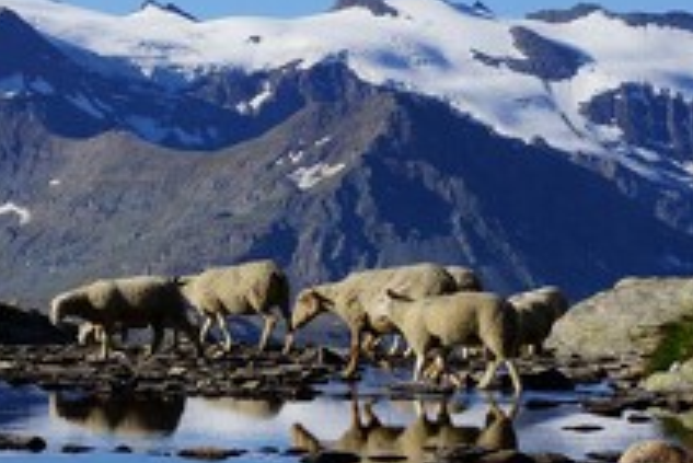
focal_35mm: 178
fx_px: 3429
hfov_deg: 11.5
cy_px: 189
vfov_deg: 7.7
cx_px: 135
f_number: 11
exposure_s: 1/200
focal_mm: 50
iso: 100
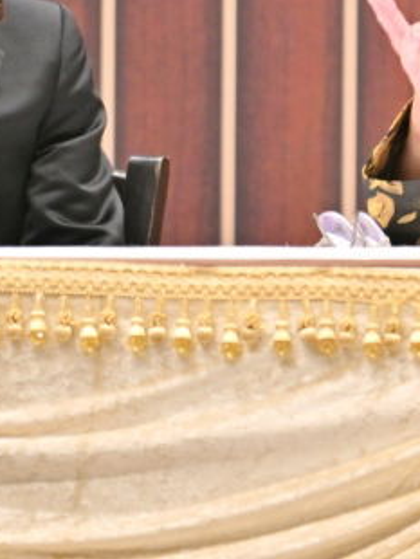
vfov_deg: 2.1
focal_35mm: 952
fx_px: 15380
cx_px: 737
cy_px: -52
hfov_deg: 1.6
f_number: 2.8
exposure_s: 1/200
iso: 200
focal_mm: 200
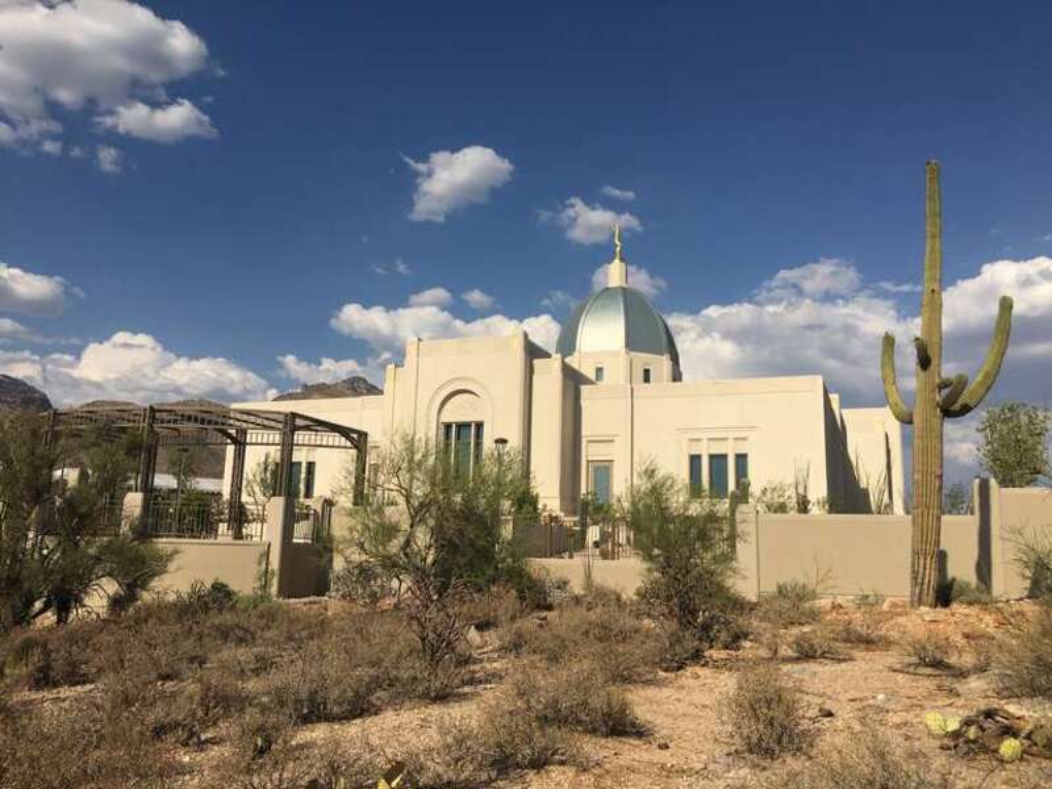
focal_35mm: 29
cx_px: 526
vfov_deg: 48.2
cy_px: 394
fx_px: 881
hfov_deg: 61.7
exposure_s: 1/3344
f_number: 2.2
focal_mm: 4.15
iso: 25
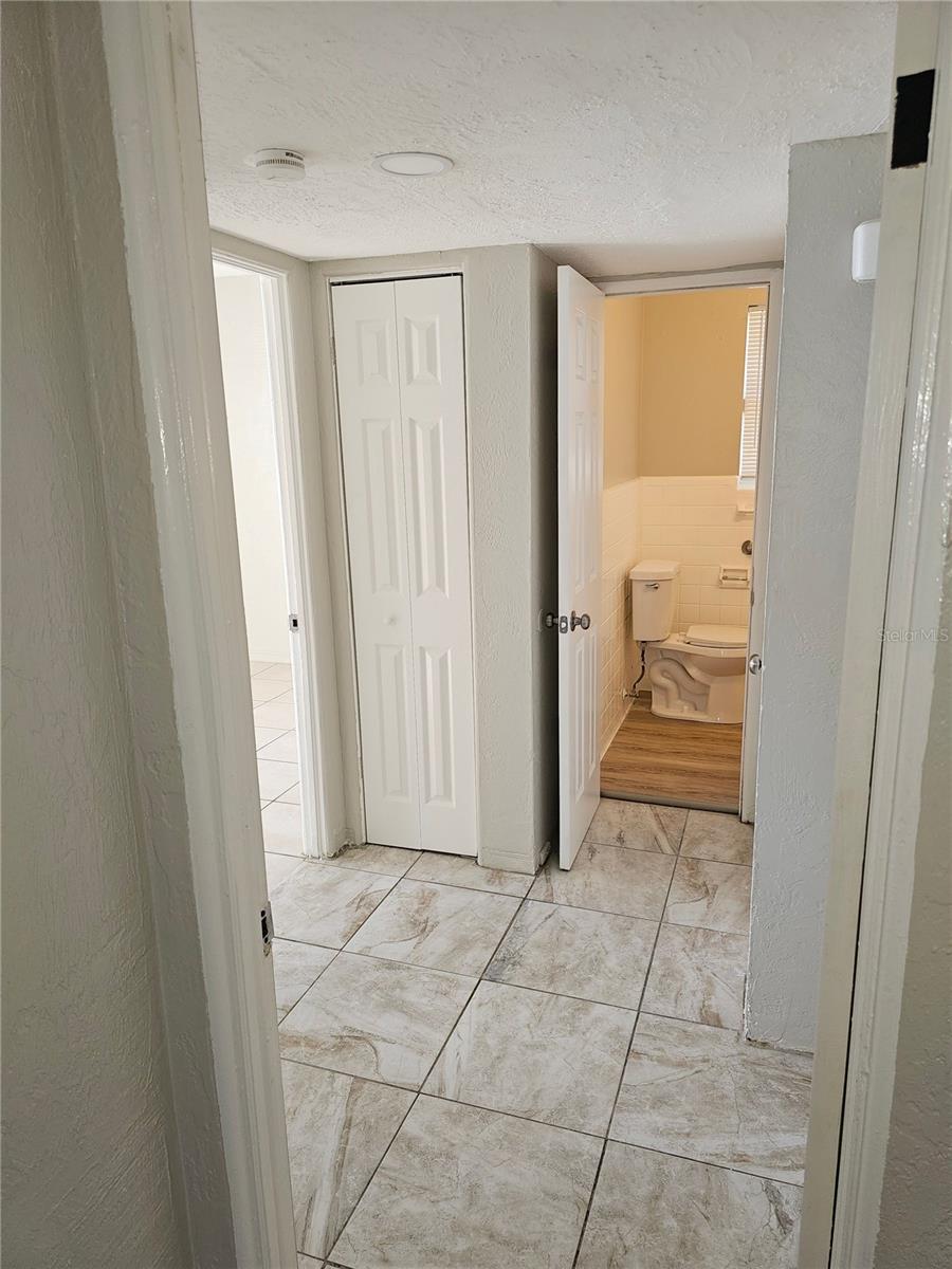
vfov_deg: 73.9
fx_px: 843
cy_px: 634
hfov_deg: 58.9
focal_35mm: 23
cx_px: 476
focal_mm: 6.3
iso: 64
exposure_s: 1/60
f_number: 1.7
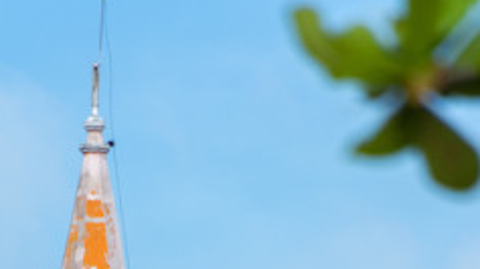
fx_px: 11525
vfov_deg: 1.3
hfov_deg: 2.4
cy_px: 615
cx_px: 74
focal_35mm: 906
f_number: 8
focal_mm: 300
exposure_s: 1/640
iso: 200
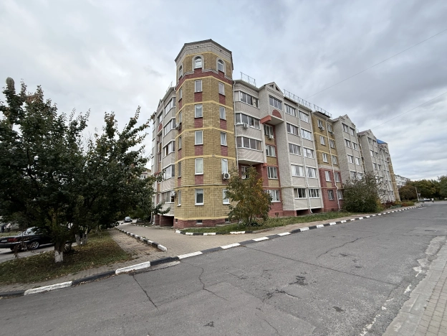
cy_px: 168
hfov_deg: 102.1
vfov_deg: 85.7
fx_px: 181
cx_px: 224
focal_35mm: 14
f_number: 2.2
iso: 100
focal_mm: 2.22
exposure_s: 1/99
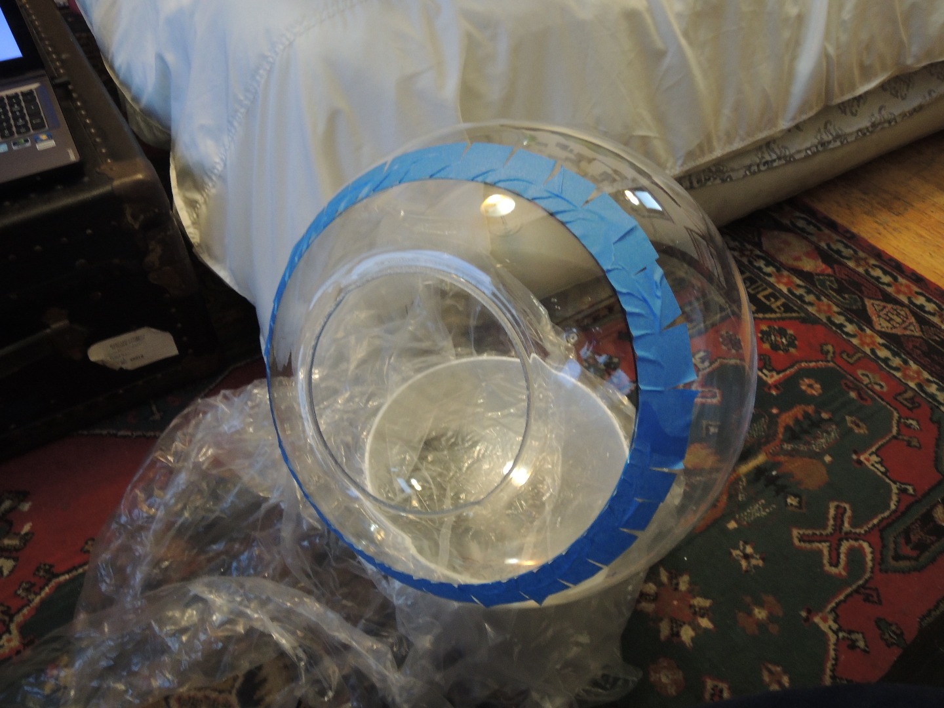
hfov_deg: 71.6
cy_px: 354
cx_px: 472
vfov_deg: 56.8
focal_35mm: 24
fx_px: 654
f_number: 2.8
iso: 400
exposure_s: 1/10
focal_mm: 4.3
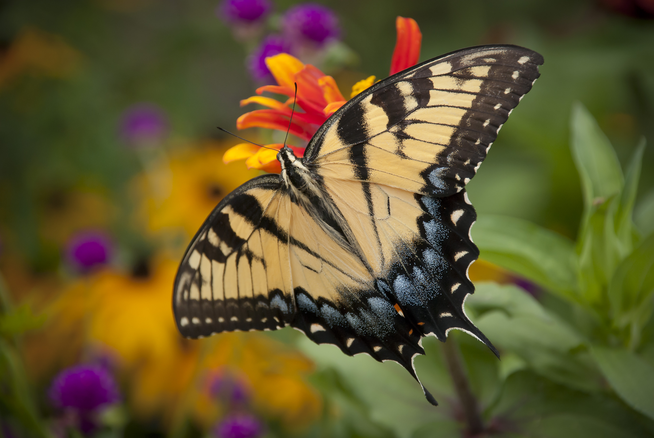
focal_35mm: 202
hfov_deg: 10.1
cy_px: 219
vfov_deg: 6.8
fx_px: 3683
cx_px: 327
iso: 400
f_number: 5.6
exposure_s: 1/500
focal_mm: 135
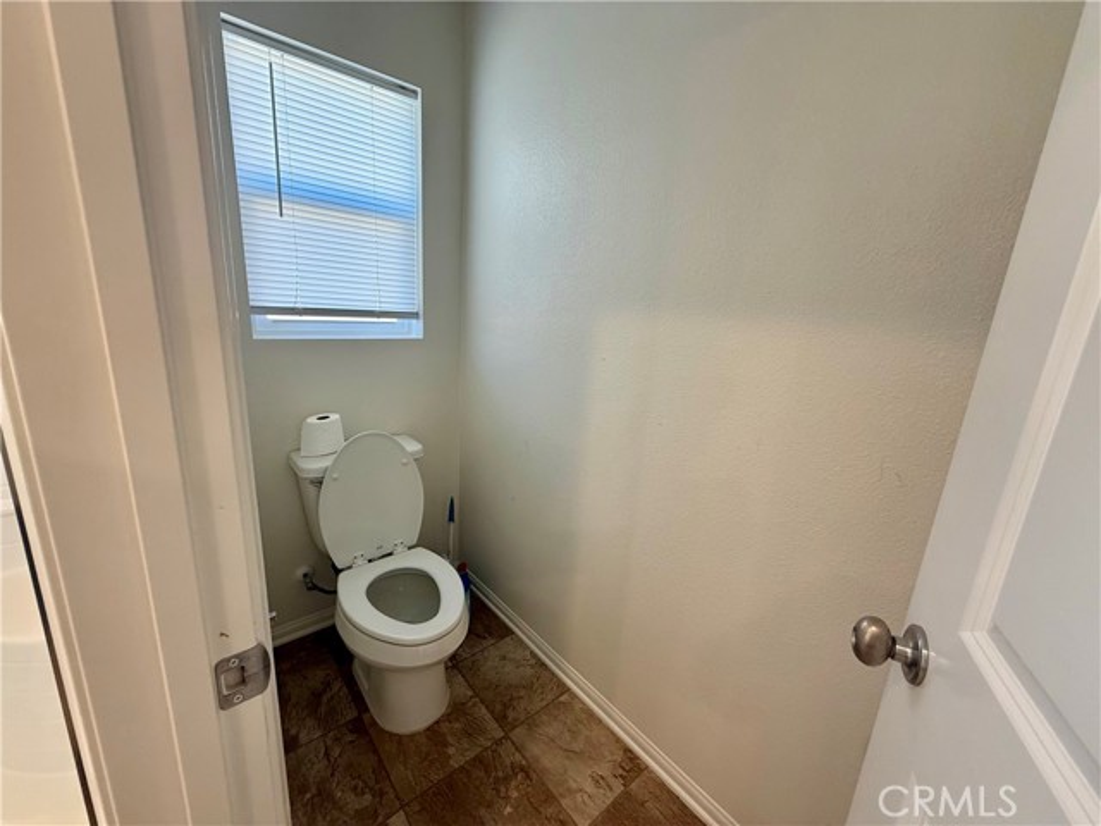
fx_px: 445
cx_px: 550
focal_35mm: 14
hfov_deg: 102.1
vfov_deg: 85.7
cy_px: 413
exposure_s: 1/120
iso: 125
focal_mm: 2.22
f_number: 2.2
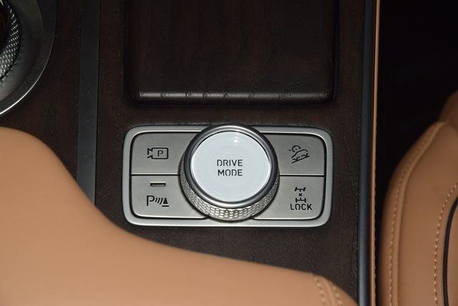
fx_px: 1336
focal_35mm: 105
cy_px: 153
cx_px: 229
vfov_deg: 13.0
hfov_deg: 19.5
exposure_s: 1/125
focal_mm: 70
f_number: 8
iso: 100
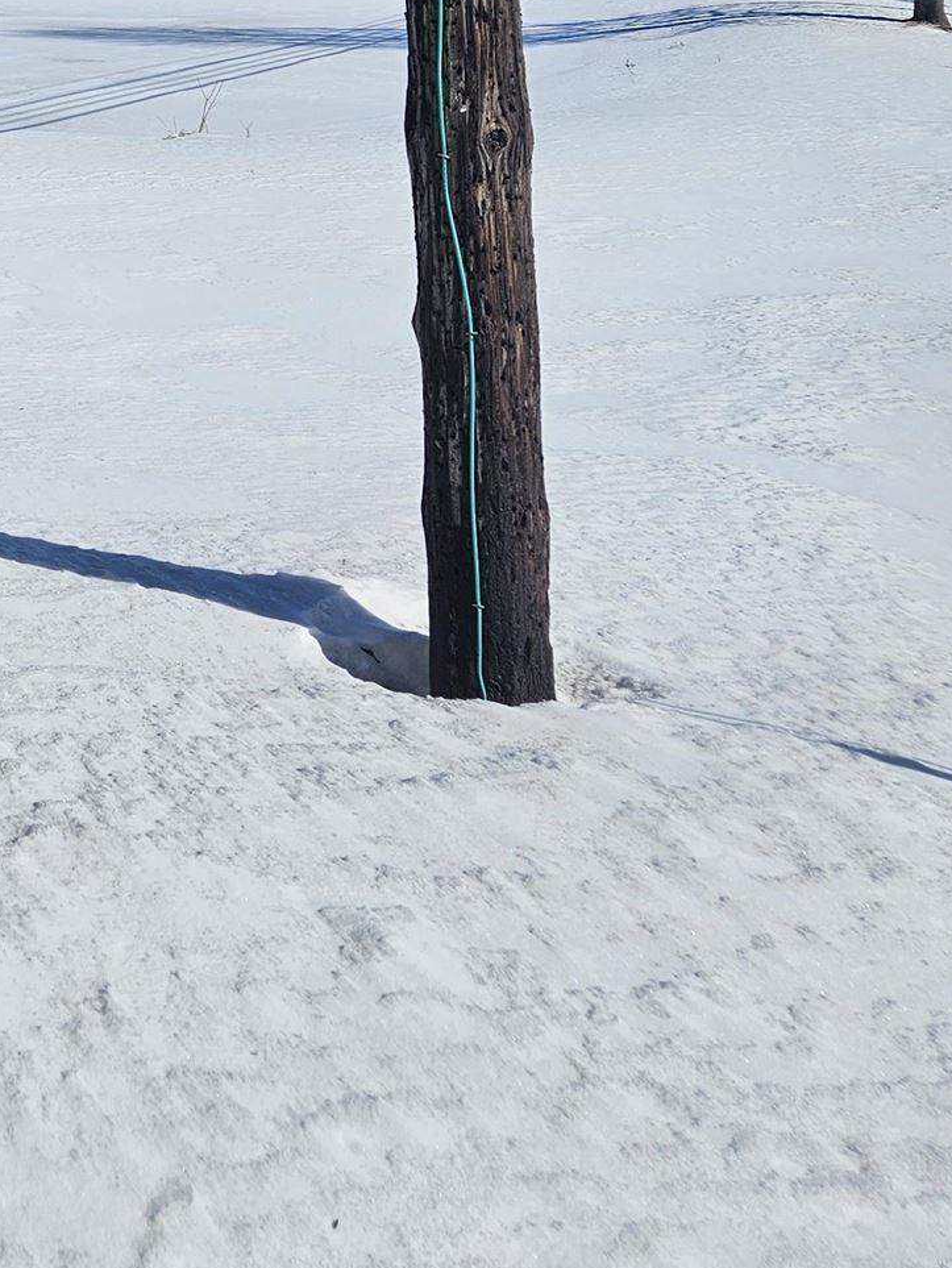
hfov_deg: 24.4
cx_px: -151
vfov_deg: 32.0
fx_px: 2015
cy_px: -18
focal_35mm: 55
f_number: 1.8
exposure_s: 1/5158
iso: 25
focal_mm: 5.4
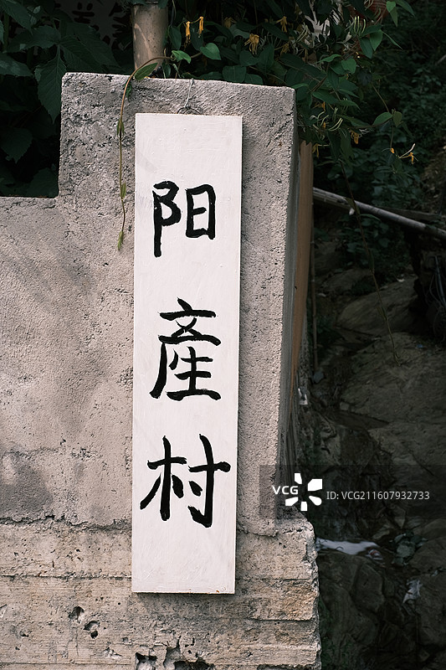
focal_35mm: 53
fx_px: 985
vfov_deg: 37.5
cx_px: 223
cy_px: 335
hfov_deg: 25.5
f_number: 10
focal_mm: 35
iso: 160
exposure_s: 1/125
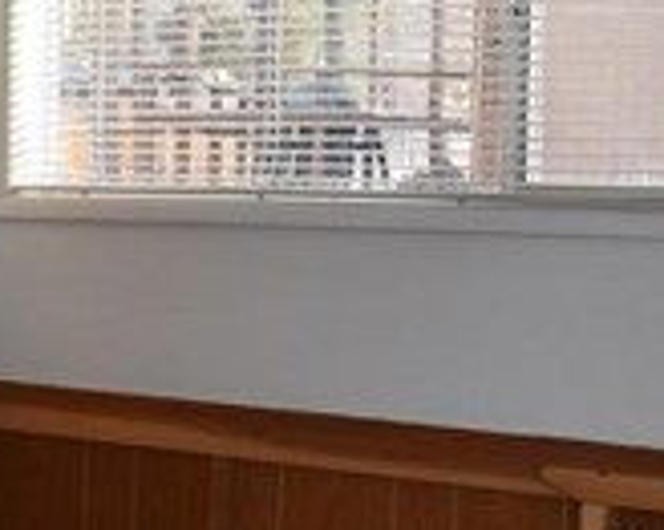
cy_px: 279
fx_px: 1944
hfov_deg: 19.3
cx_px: 198
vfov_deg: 15.5
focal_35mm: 99
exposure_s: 1/100
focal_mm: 18
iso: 800
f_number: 5
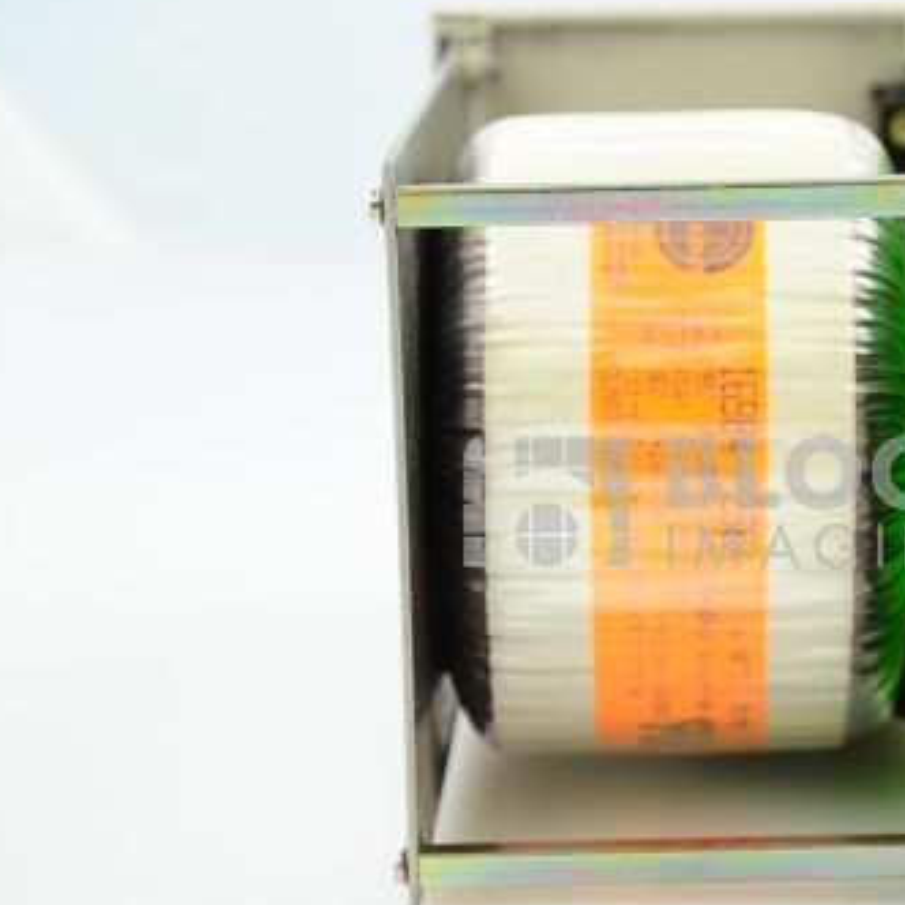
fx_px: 3727
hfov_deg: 13.8
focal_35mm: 126
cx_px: 736
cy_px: 503
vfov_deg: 13.8
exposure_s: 1/100
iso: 800
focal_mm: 82
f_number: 9
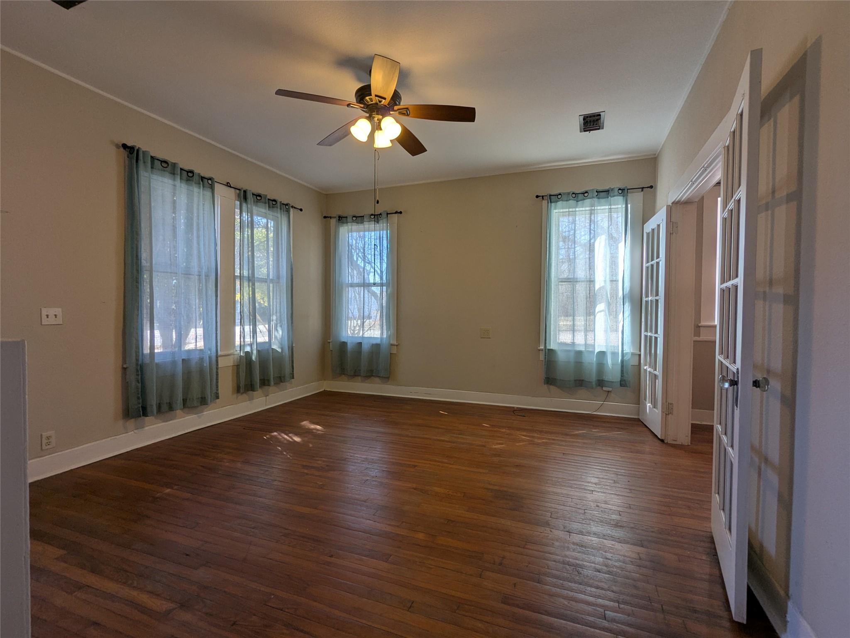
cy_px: 319
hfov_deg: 94.5
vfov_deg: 78.1
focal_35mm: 16
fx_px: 393
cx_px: 425
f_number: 2.2
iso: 57
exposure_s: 1/163
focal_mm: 2.35
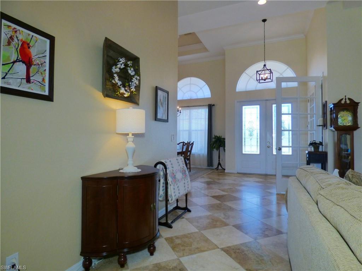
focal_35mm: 20
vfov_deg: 66.0
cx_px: 181
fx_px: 209
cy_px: 136
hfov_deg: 81.7
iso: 250
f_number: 2.8
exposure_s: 1/100
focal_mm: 3.58
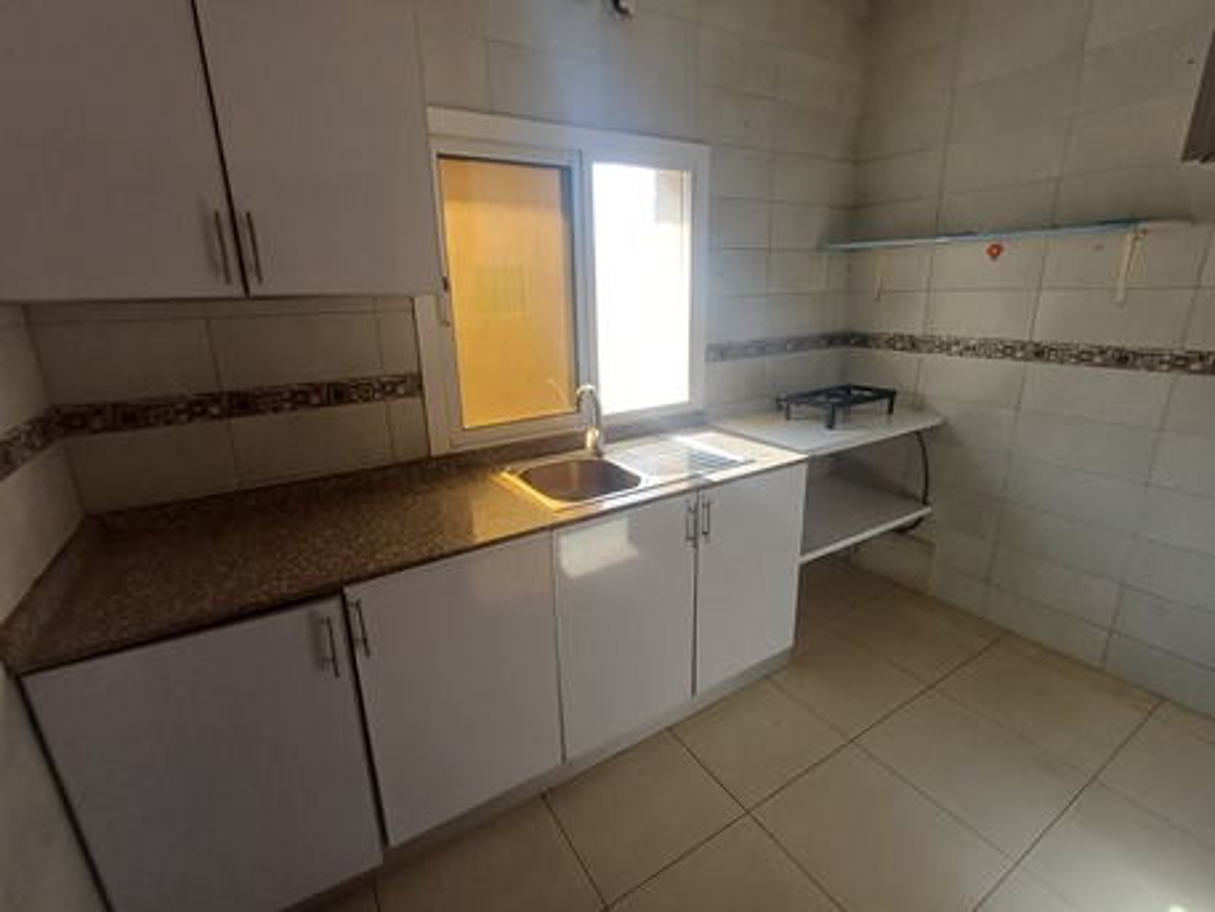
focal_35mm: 16
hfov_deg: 94.5
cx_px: 608
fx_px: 562
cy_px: 456
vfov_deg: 78.1
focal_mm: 1.64
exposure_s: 1/100
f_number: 2.2
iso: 64
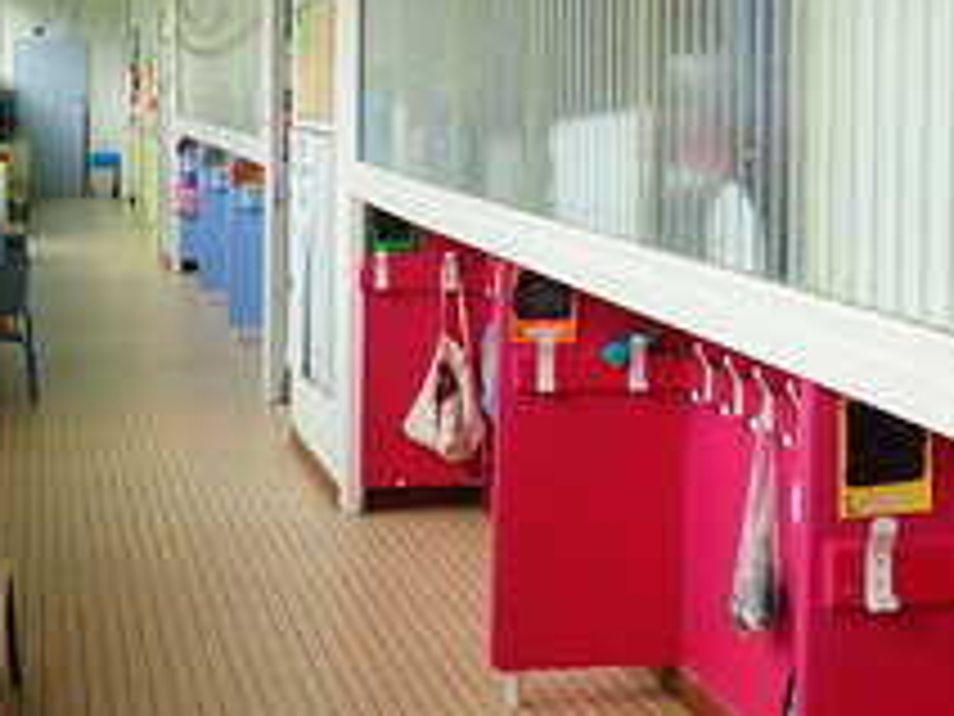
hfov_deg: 29.0
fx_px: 1819
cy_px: 135
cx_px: 698
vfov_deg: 21.9
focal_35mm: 66
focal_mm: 4.5
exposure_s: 1/80
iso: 100
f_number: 2
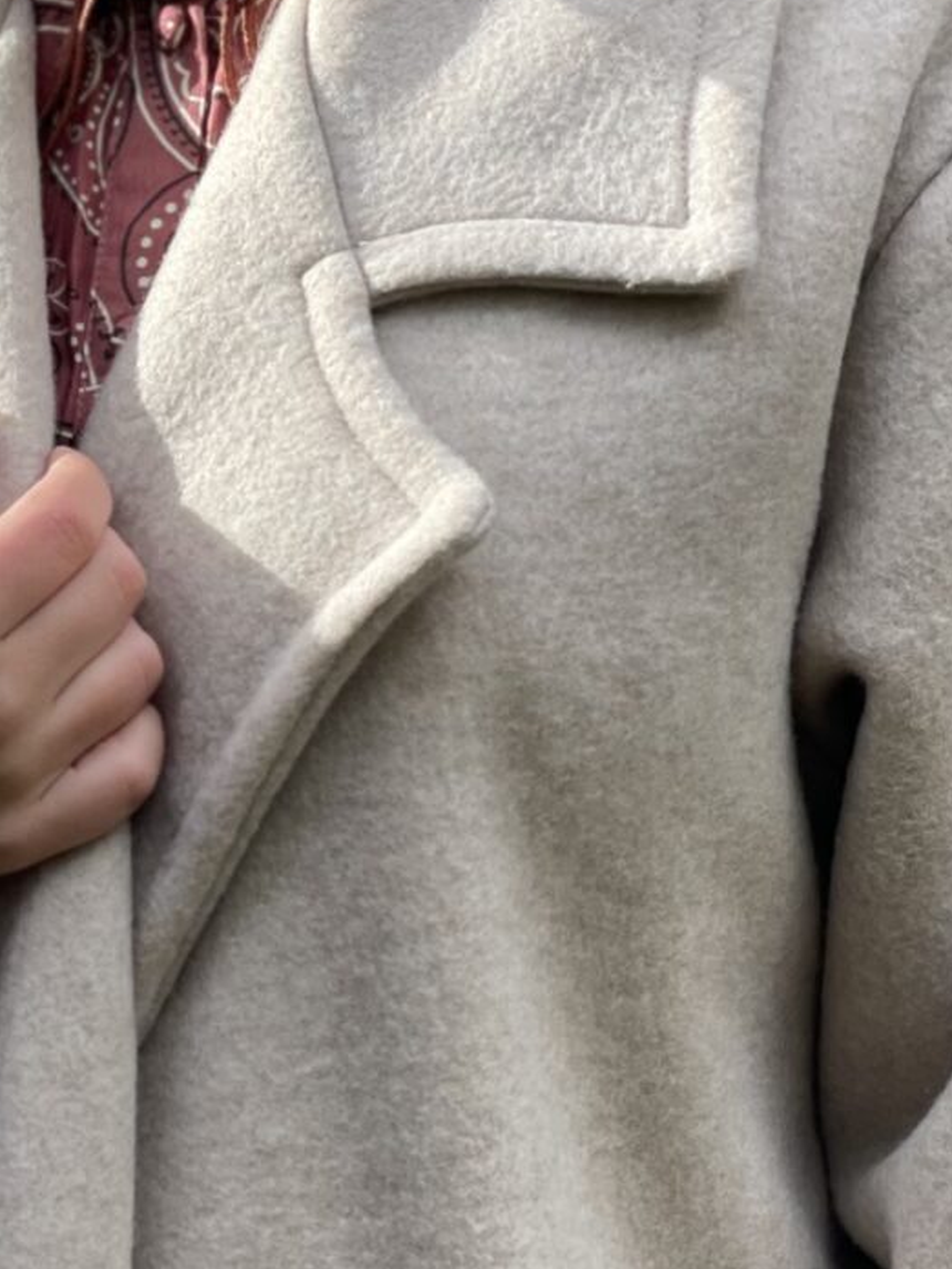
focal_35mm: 153
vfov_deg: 12.9
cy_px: 644
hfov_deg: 9.7
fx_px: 5610
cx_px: 115
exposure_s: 1/165
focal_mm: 6
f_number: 2
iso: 25
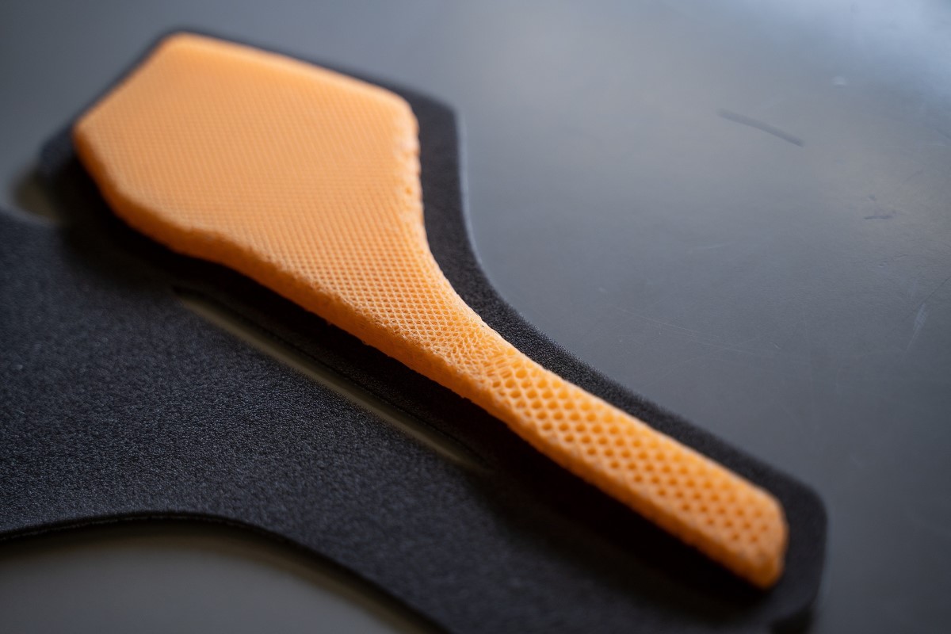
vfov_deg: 18.2
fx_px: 1981
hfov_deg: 27.0
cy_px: 317
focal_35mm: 75
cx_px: 476
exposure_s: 1/1000
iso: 320
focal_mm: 75
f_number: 3.5
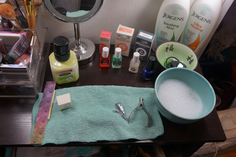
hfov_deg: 59.5
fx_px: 206
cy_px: 78
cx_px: 118
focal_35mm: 32
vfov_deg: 41.6
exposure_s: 1/80
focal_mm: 21
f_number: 4
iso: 100
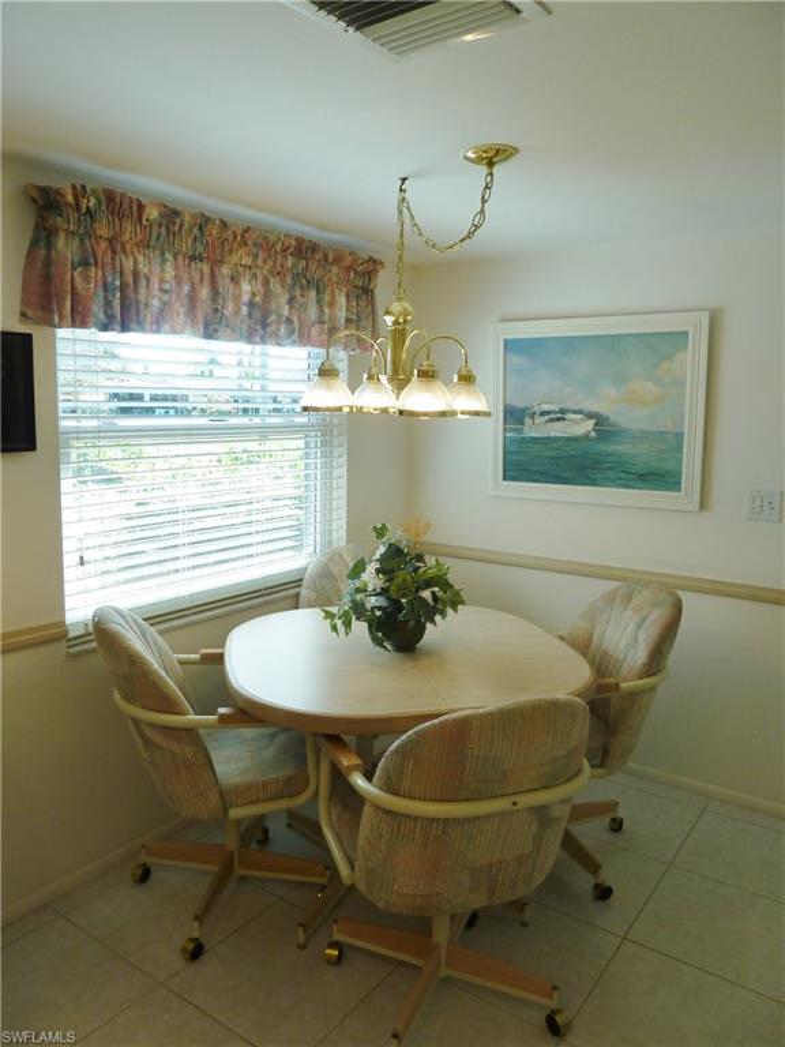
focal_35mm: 25
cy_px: 524
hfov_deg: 54.9
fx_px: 756
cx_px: 392
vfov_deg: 69.4
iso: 80
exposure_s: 1/40
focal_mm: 4.1
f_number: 3.3
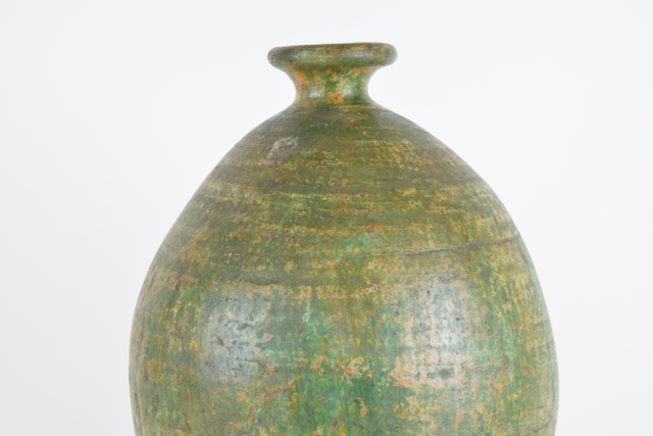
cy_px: 218
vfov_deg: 16.6
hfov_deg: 24.6
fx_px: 1497
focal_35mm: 82
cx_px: 326
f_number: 8
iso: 800
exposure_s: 1/125
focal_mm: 55
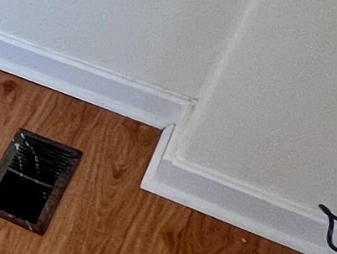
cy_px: -86
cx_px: -568
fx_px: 965
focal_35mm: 99
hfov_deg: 12.7
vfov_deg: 14.3
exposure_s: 1/99
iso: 160
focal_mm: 1.57
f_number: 1.8
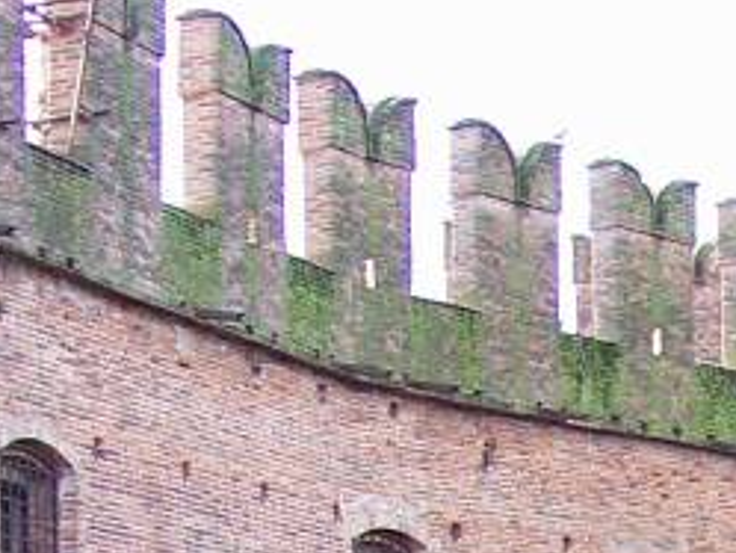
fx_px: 3148
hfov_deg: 13.1
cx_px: 836
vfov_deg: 9.6
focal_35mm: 148
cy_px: 918
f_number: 2.7
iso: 80
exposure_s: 1/148
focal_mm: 6
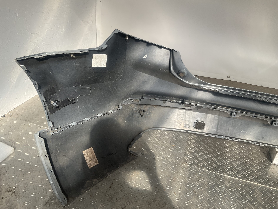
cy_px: 104
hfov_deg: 61.7
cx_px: 139
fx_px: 233
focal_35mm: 29
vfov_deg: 48.2
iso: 16
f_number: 1.8
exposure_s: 1/650
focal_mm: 3
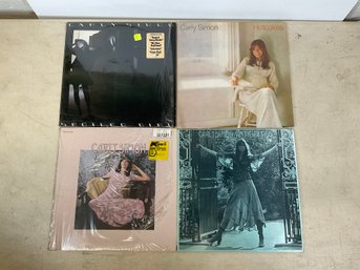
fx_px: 301
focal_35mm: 29
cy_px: 135
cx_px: 180
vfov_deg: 48.2
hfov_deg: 61.7
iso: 50
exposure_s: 1/120
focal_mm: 3
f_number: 1.8
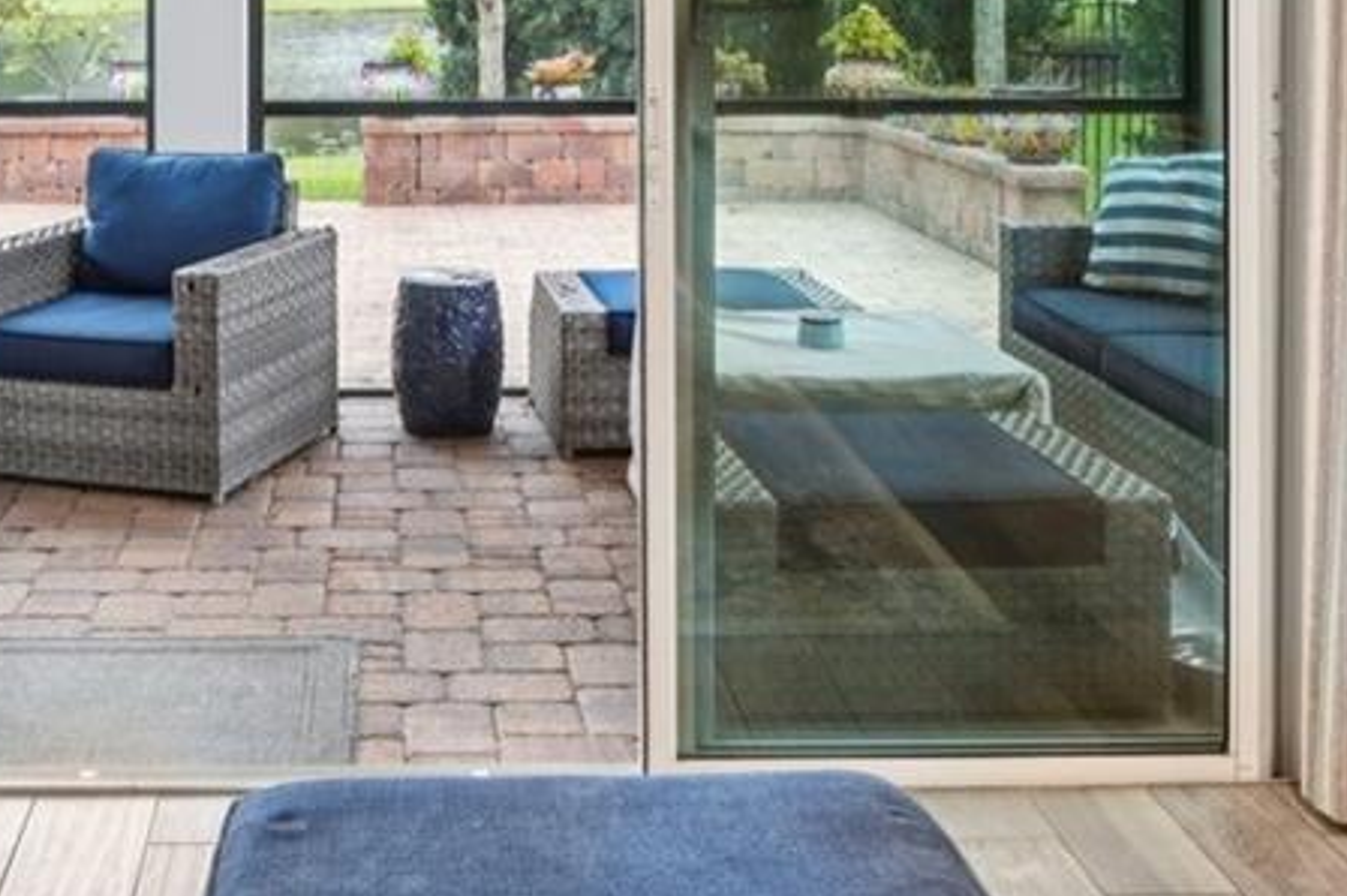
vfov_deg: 25.5
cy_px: -21
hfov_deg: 38.9
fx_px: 1869
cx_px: 388
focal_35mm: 50
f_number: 9
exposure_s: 1/1.25
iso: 100
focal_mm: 14
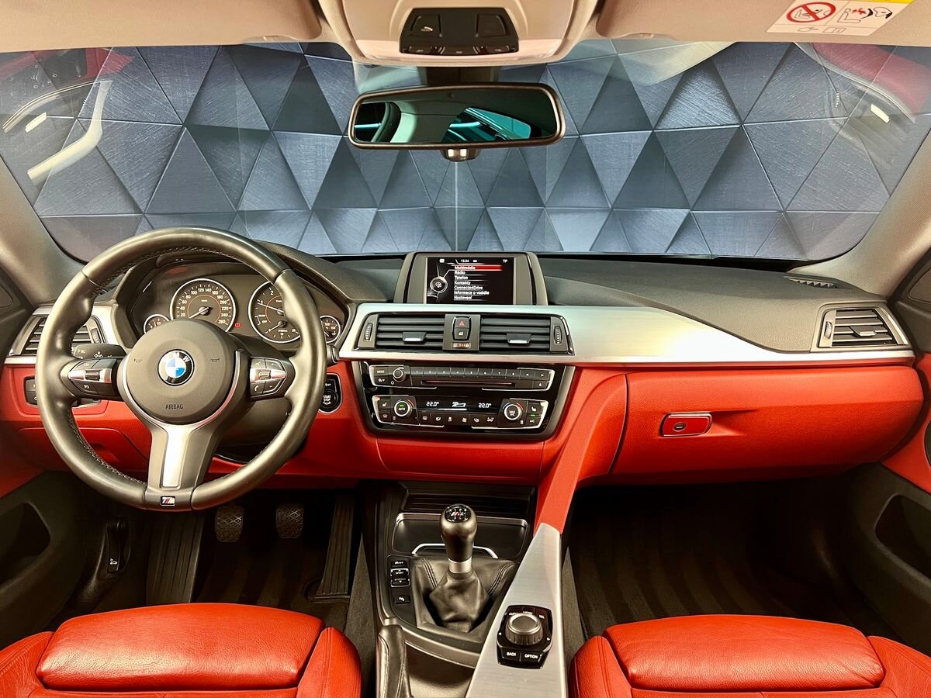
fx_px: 699
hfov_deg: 67.3
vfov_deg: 53.1
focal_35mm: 26
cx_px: 466
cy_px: 349
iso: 200
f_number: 1.5
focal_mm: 5.7
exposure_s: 1/50
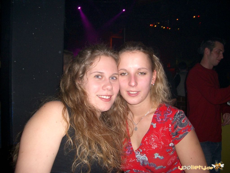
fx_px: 233
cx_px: 115
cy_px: 86
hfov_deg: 52.6
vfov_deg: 40.7
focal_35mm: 35
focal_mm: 5.8
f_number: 2.6
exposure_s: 1/40
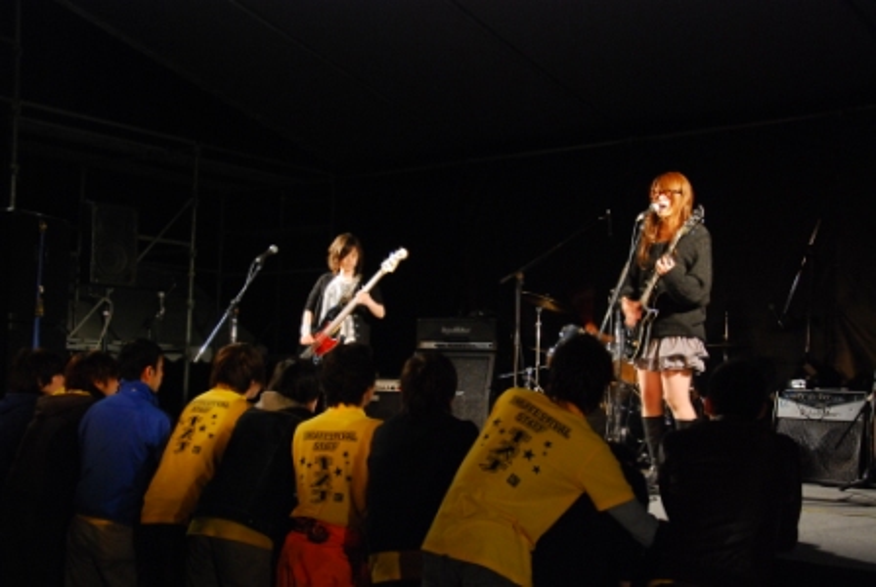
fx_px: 1243
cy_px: 294
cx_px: 438
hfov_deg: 38.8
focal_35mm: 51
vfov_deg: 26.6
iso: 1000
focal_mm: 34
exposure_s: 1/60
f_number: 4.5
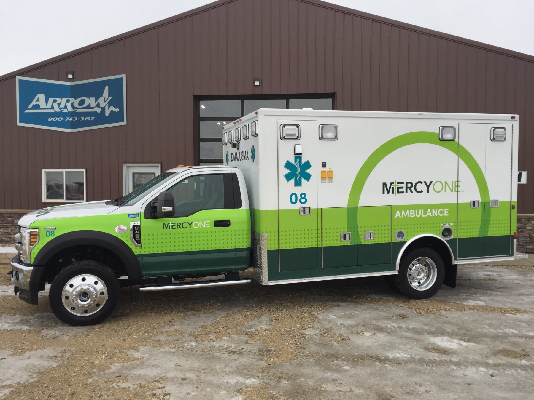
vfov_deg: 48.2
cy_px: 200
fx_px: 447
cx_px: 267
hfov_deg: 61.7
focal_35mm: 29
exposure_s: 1/706
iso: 32
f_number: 2.2
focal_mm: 4.15
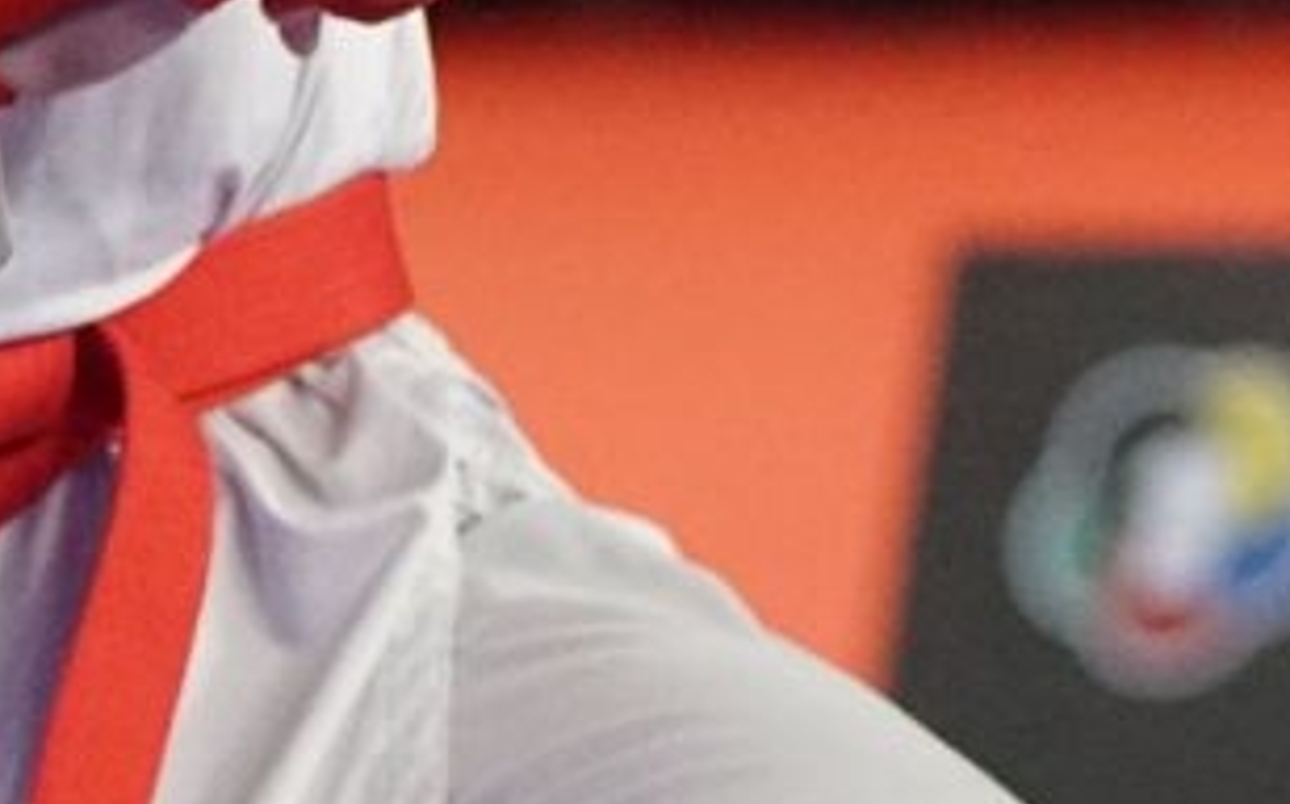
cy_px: -1022
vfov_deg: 1.1
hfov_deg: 1.7
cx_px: 2006
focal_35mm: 1208
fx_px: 42438
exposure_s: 1/2000
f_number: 2.8
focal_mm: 135
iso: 3200
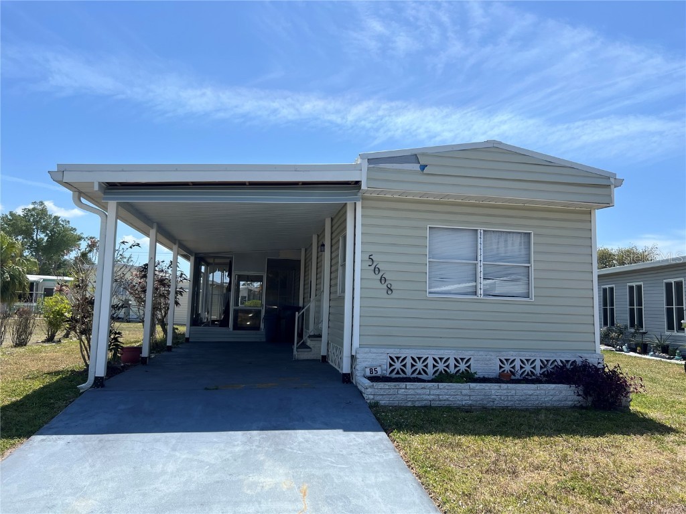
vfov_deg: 53.1
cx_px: 343
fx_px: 515
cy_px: 257
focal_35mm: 26
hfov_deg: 67.3
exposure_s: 1/4831
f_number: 1.5
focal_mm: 5.7
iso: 50
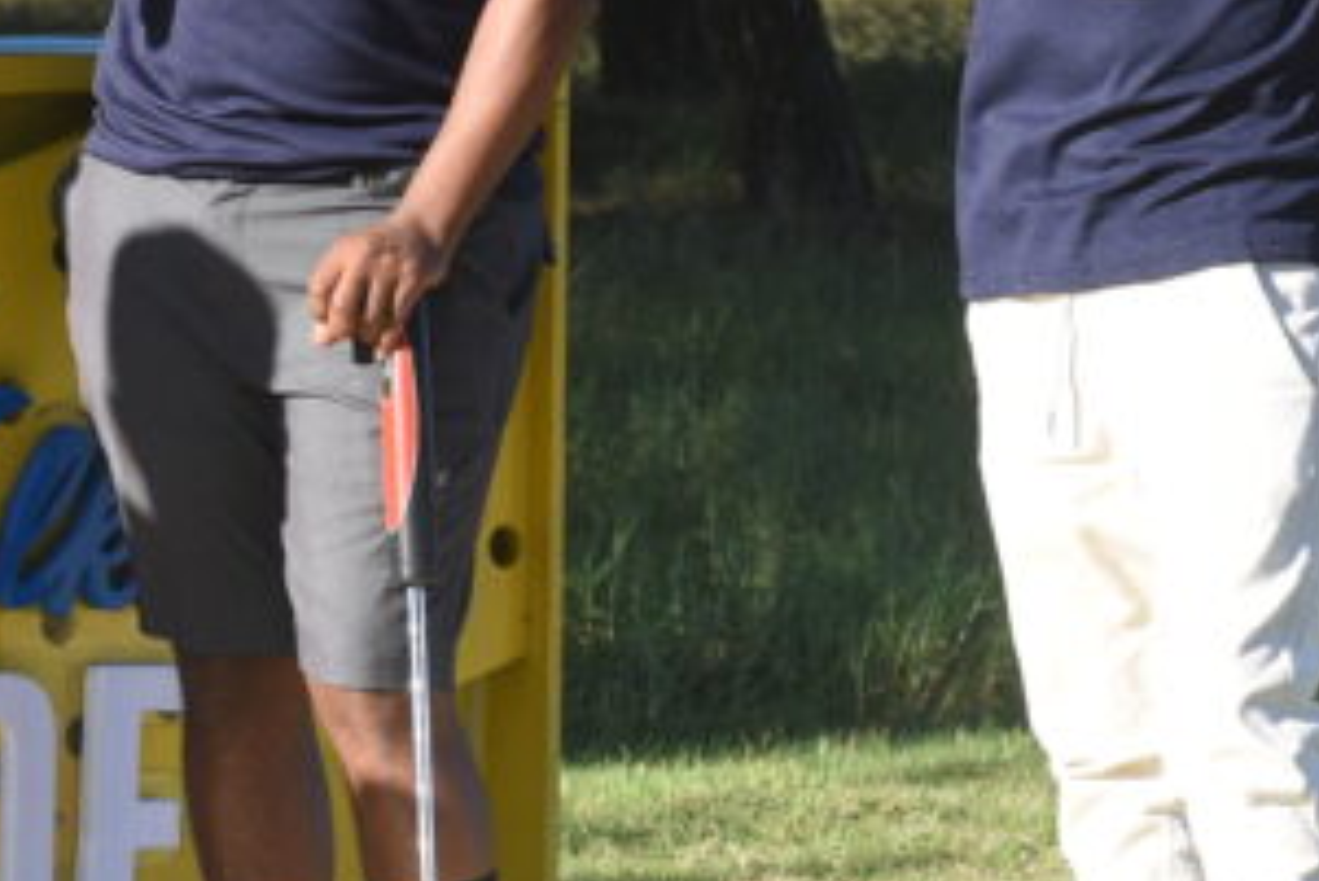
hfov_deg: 6.1
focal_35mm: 334
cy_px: 164
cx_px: -482
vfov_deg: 4.1
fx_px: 12243
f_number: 8
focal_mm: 78
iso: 100
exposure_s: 1/125
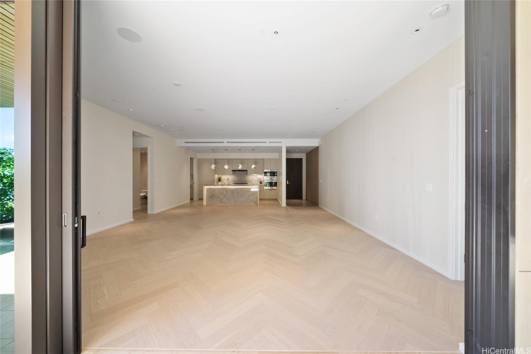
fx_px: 177
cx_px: 266
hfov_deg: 112.6
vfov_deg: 90.0
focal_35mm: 12
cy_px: 177
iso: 125
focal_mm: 12
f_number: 9
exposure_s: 1/6
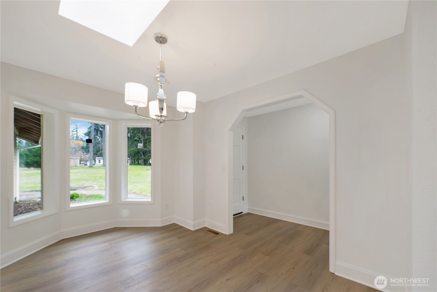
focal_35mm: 14
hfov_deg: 104.2
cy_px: 146
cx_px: 218
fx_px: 170
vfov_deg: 81.2
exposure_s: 1/80
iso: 400
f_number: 13
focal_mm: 14
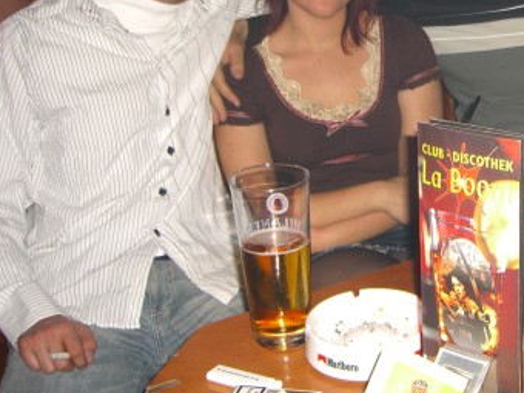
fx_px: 1014
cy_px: 60
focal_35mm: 67
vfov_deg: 21.6
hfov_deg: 28.2
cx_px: 441
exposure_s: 1/60
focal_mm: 7.9
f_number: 2.8
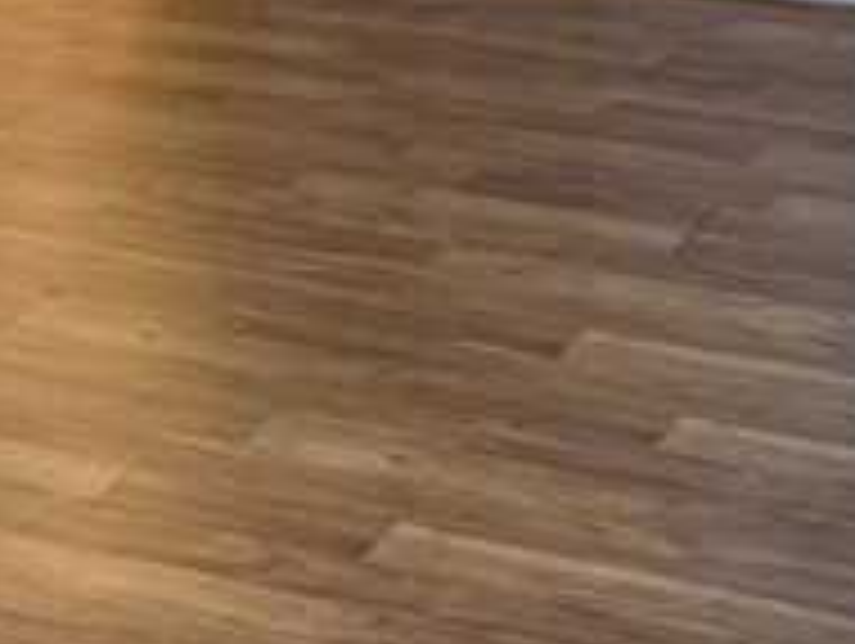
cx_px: 630
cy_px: -122
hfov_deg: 18.6
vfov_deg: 13.7
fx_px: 2597
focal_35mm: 105
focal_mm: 4.25
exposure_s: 1/60
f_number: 1.8
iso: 200
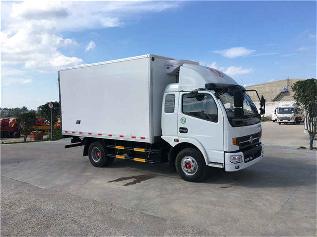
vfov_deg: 48.2
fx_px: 265
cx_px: 158
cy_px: 118
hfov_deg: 61.7
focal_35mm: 29
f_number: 2.2
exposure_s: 1/927
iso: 25
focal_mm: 4.15
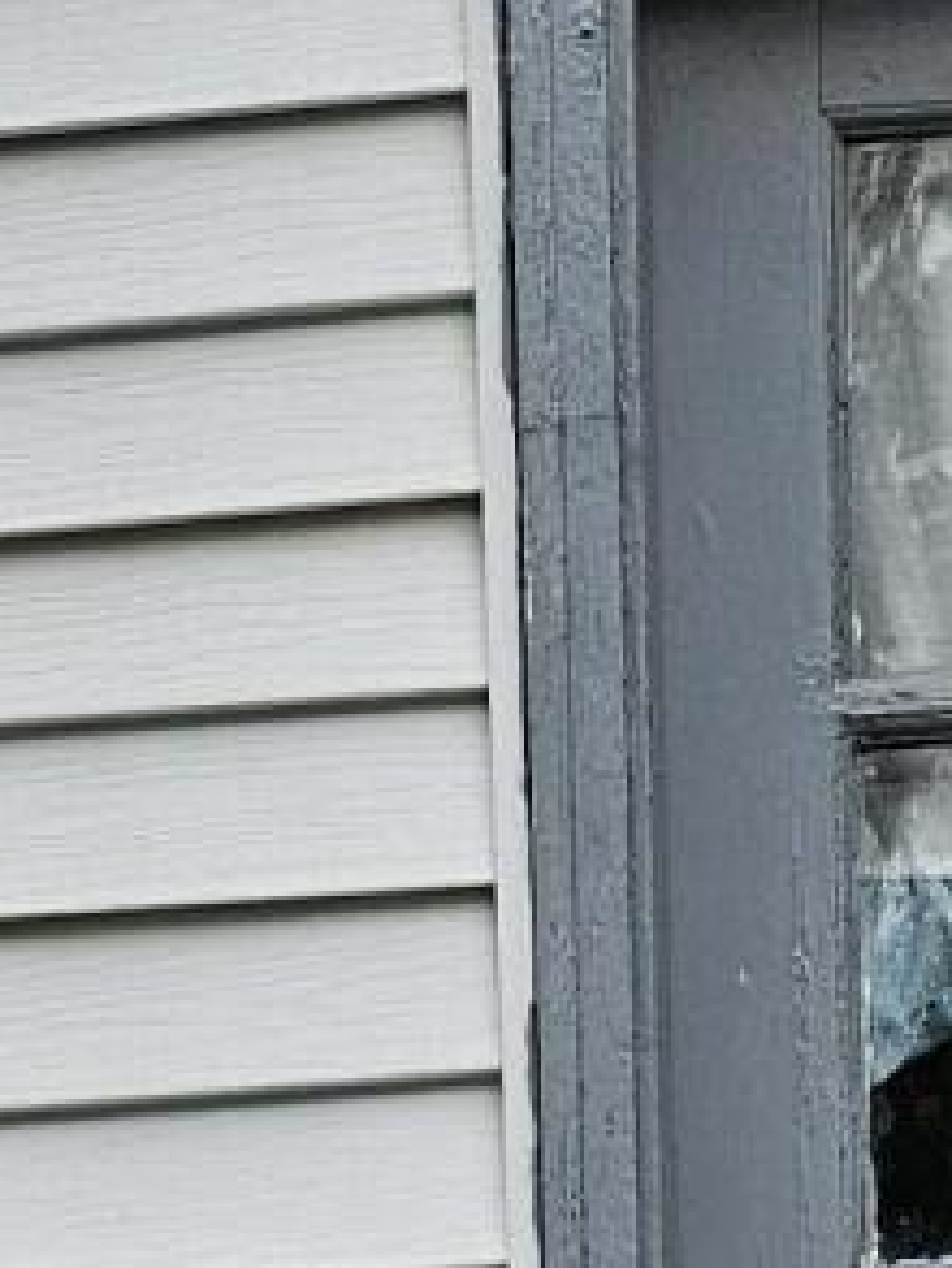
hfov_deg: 9.5
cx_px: 506
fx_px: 5753
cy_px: 2964
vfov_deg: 10.8
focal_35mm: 157
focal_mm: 5.4
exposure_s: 1/120
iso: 64
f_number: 1.8
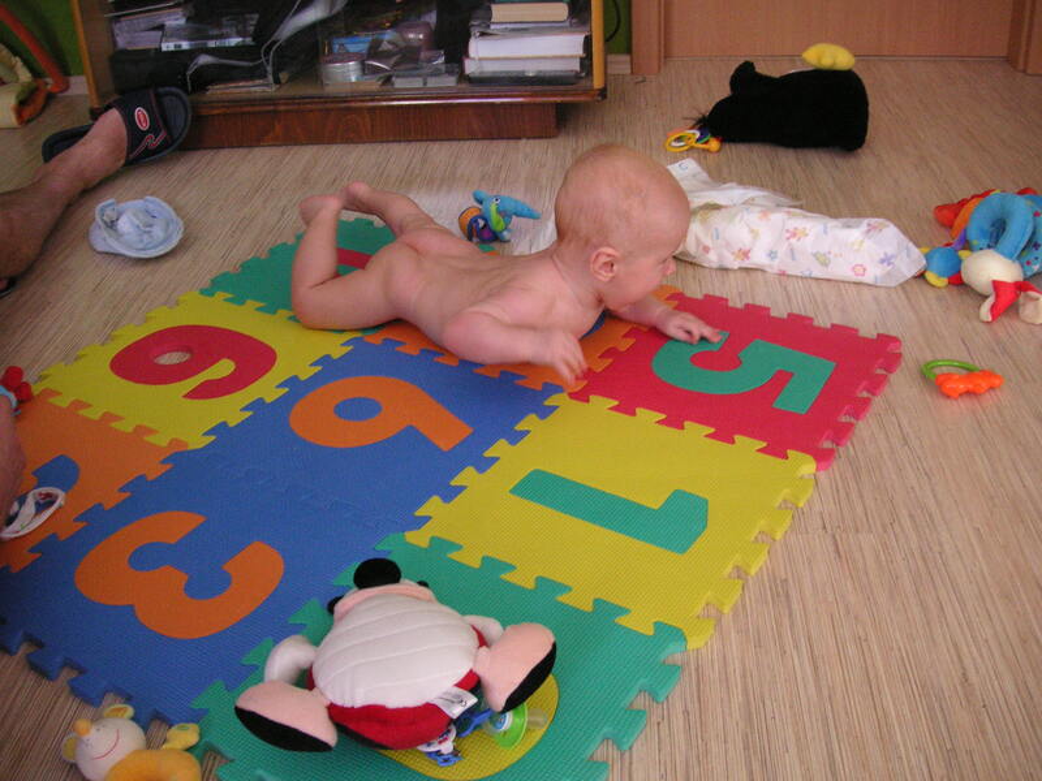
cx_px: 521
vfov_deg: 38.7
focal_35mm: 37
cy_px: 390
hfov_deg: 50.1
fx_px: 1114
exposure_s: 1/45
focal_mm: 6.1
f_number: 2.8
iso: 160
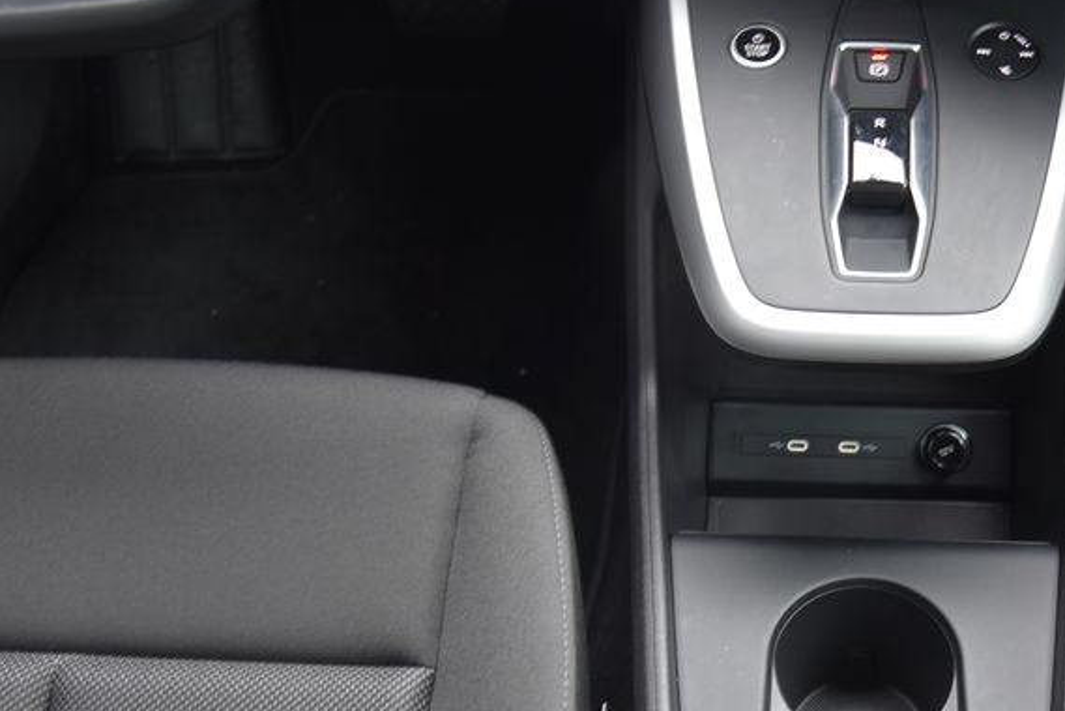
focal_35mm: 54
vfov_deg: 25.1
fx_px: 1598
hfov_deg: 36.1
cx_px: 779
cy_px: 348
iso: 500
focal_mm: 30
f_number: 4
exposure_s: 1/5
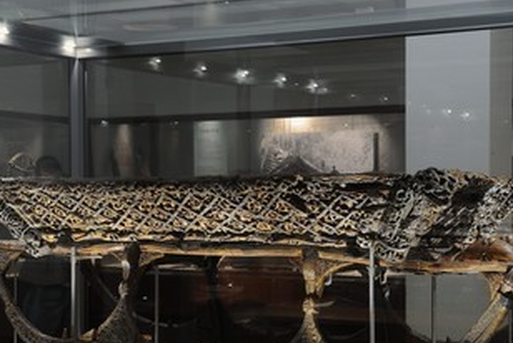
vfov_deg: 17.3
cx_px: 261
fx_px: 1127
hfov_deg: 25.6
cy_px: 215
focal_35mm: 79
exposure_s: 2
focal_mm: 58
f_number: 8
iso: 200
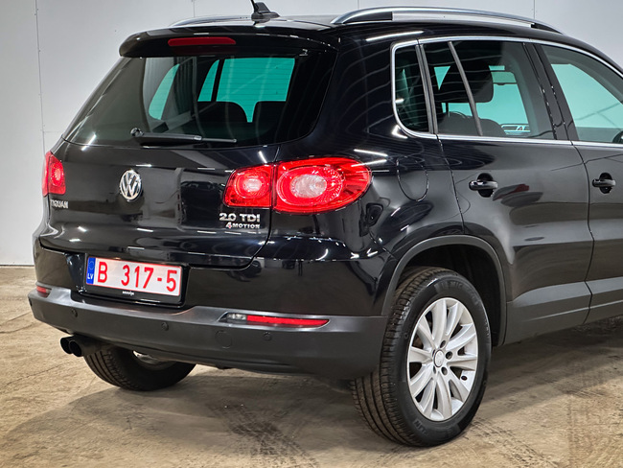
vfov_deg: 19.2
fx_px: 1386
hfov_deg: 25.3
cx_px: 312
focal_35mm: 77
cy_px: 234
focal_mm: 9
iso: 800
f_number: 2.8
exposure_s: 1/35
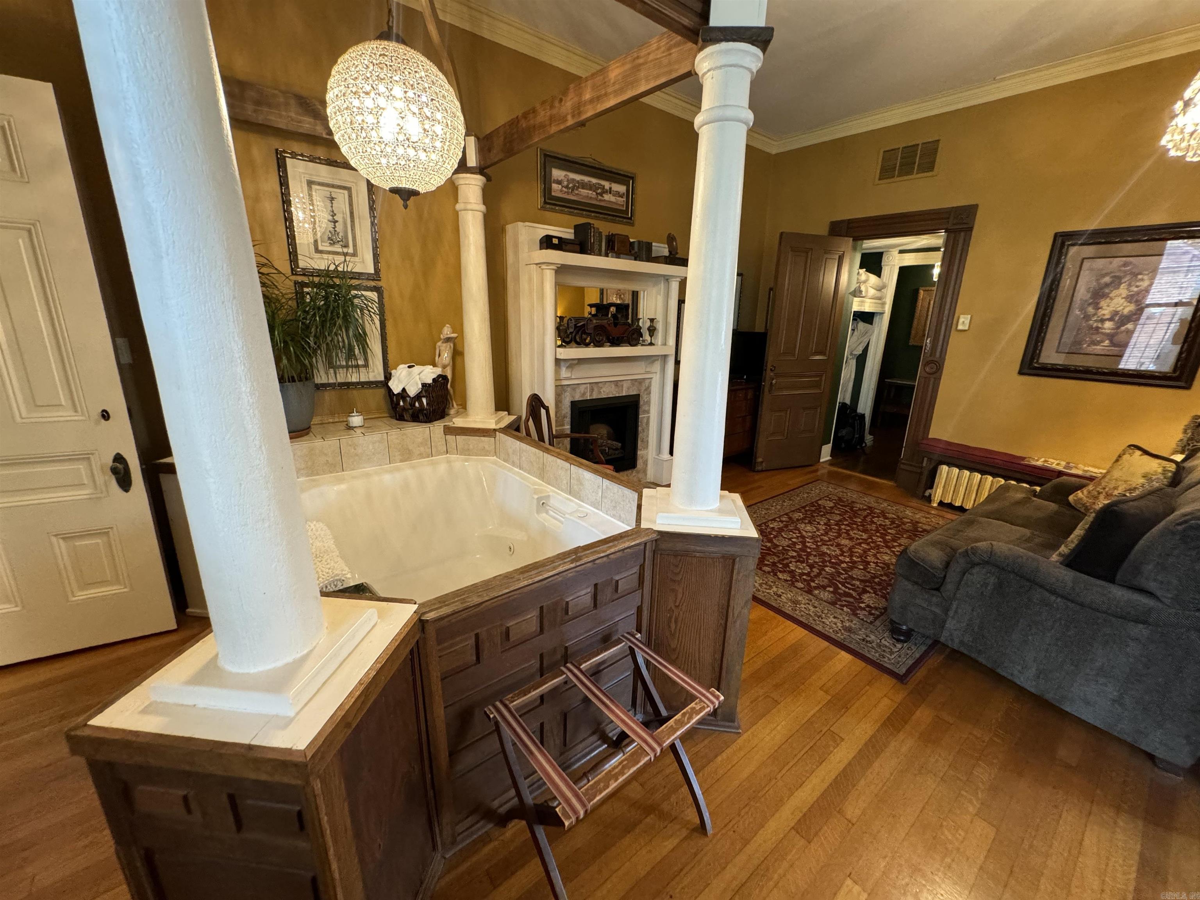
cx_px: 600
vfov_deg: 85.7
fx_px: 485
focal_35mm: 14
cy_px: 450
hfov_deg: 102.1
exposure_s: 1/60
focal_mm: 2.22
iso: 640
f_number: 2.2
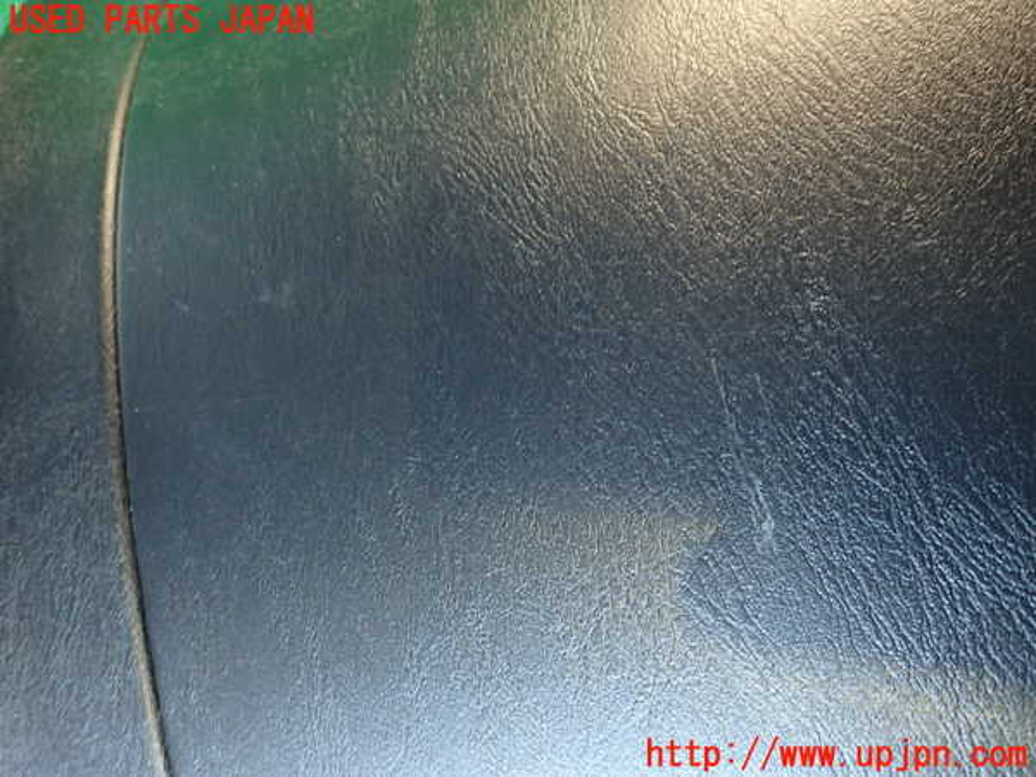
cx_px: 518
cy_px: 388
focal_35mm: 25
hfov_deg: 69.4
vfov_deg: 54.9
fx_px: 748
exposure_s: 1/30
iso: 320
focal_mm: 4.5
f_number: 2
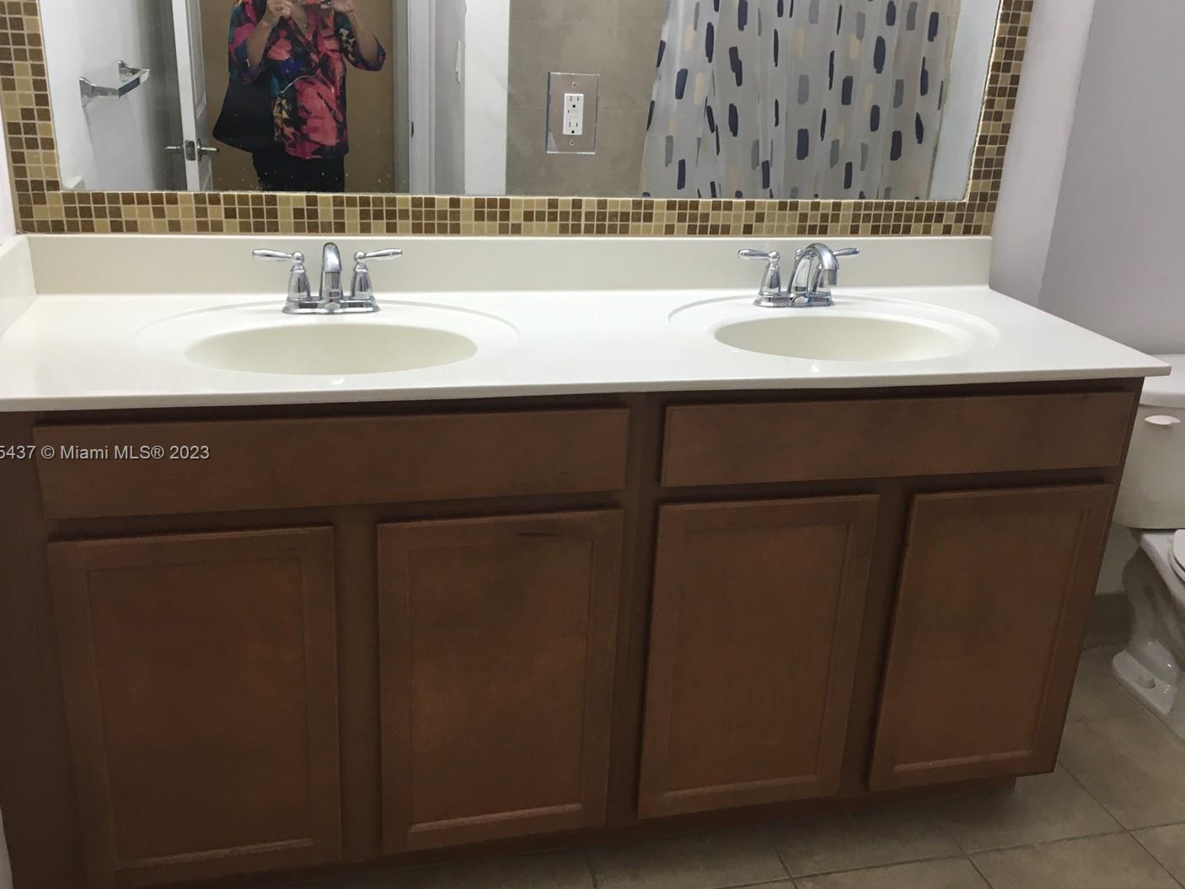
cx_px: 614
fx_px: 1130
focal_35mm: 33
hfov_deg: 55.3
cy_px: 454
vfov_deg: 43.0
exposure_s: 1/30
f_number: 2.2
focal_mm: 4.15
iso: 32
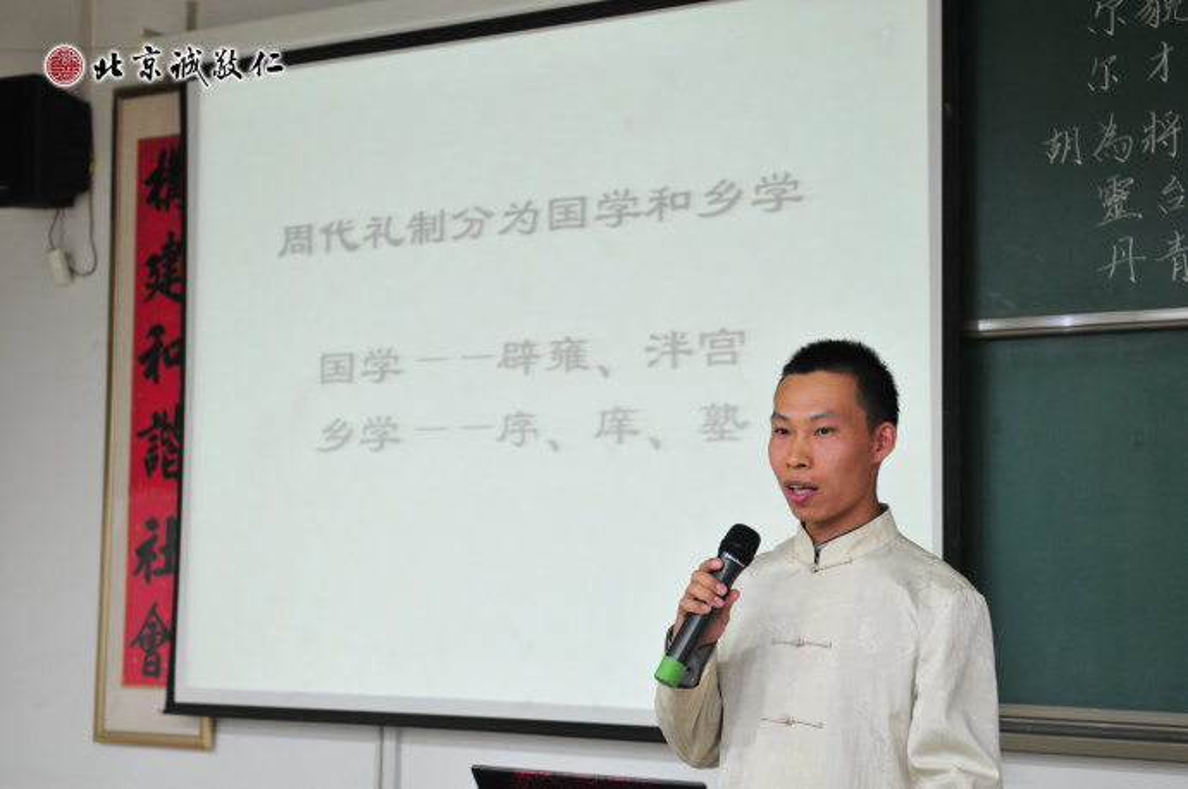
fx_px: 2175
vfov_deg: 20.6
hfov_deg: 30.6
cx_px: 594
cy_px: 394
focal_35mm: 66
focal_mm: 44
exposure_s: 1/60
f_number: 2.8
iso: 500
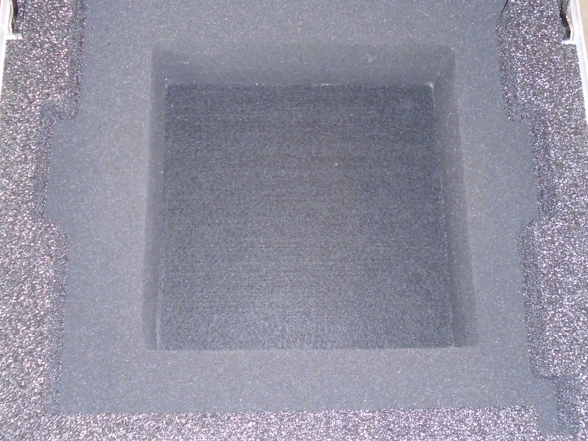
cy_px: 232
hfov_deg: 46.8
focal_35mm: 40
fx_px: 680
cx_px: 304
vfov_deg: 36.0
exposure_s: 1/30
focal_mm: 4.6
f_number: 3.2
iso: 400
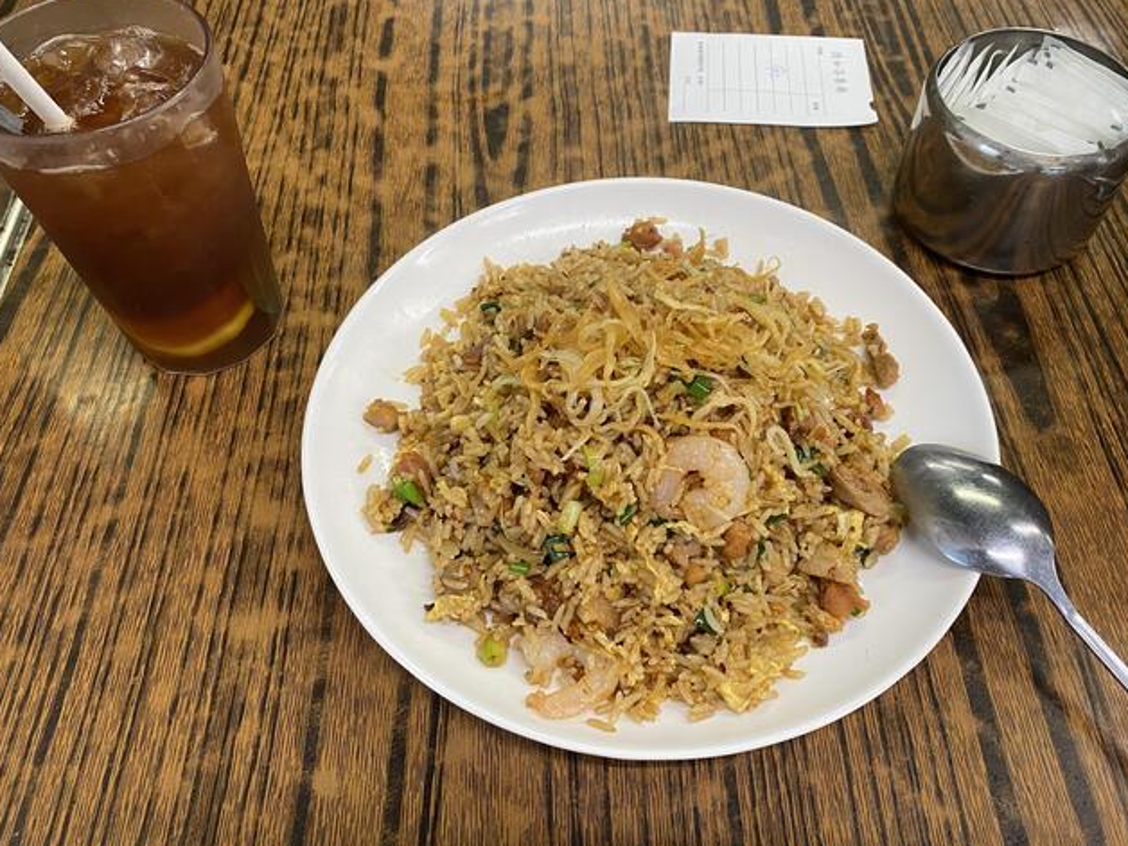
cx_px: 604
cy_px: 394
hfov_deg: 61.6
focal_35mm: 29
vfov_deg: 48.2
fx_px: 945
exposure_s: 1/60
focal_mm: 4.25
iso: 160
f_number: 1.8
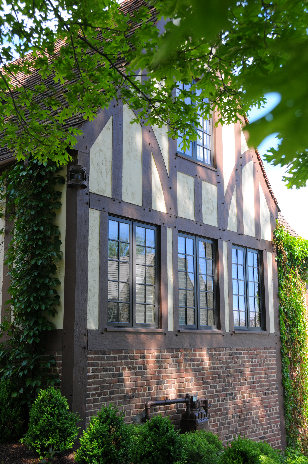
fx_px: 540
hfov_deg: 31.8
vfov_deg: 46.4
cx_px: 154
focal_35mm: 42
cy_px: 232
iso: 200
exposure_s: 1/160
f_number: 6.3
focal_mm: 28
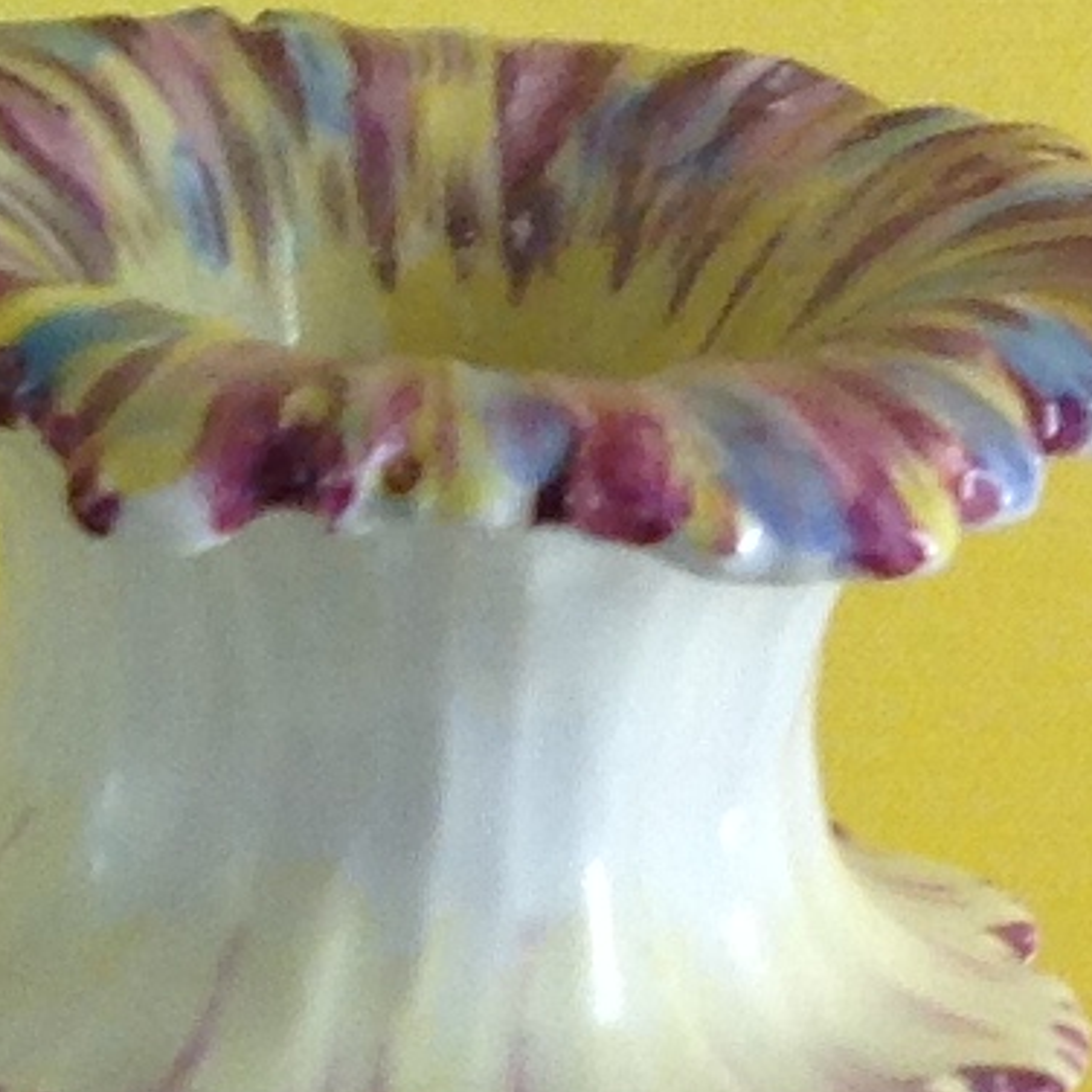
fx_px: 7602
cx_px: -1406
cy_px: 1060
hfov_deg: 7.7
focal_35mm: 213
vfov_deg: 8.2
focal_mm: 4.28
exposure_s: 1/60
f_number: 2.4
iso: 64
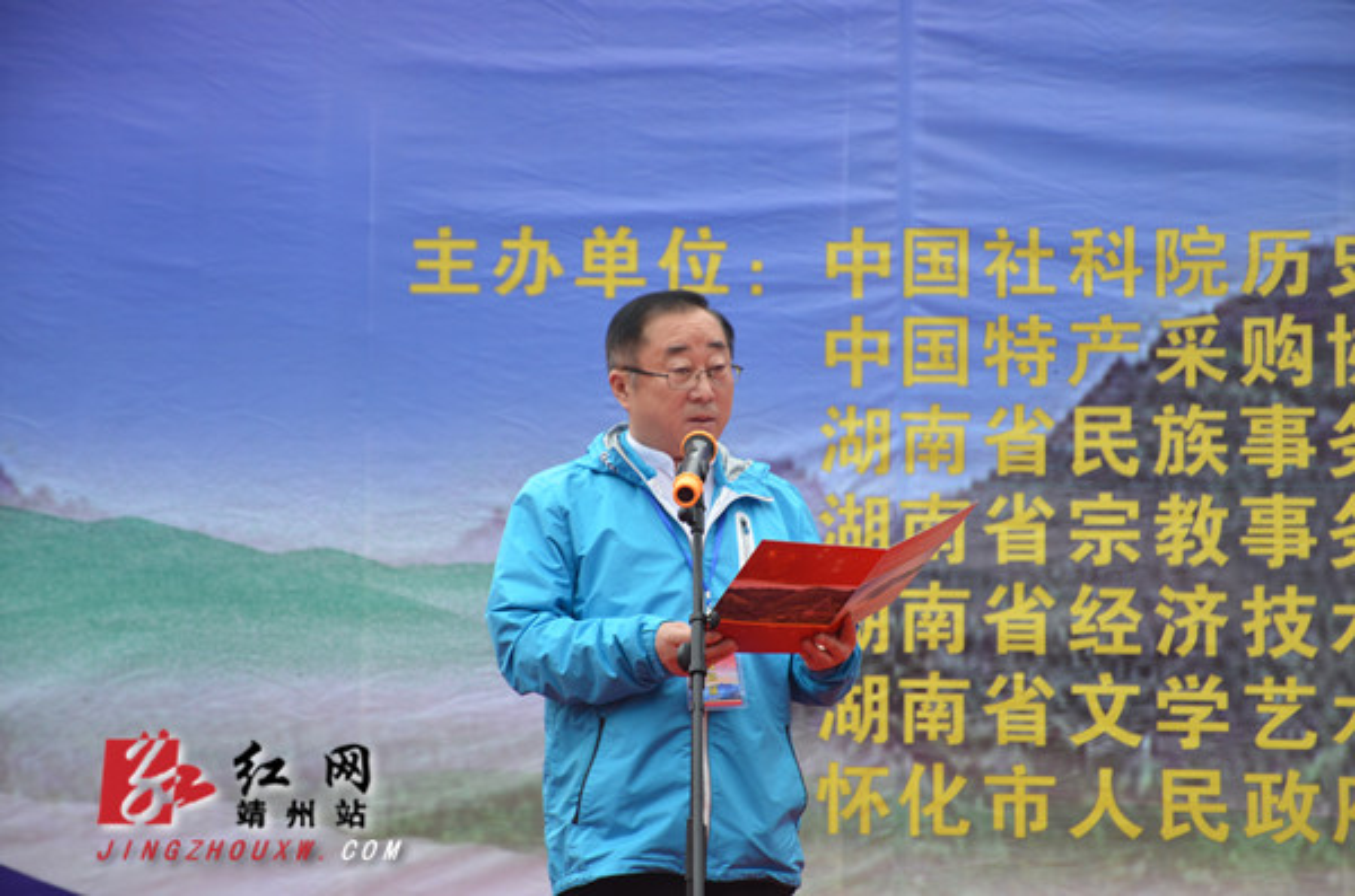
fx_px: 4055
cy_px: 448
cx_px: 678
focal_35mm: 108
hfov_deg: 19.0
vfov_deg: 12.6
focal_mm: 72
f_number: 5.6
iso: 280
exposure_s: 1/125
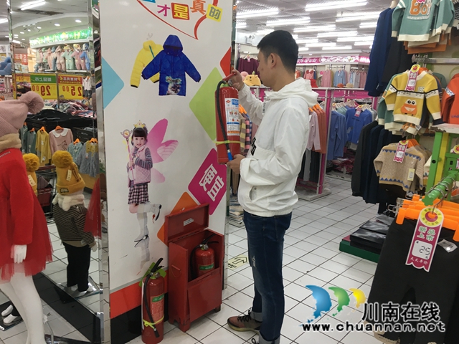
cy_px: 172
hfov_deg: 61.7
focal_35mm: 29
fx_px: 385
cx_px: 230
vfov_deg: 48.2
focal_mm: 4.15
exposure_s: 1/33
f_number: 2.2
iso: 64
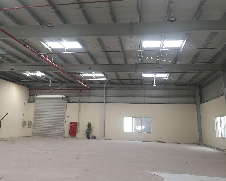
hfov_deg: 54.1
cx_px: 99
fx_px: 221
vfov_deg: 44.5
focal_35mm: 33
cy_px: 83
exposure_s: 1/33
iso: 40
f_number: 2.2
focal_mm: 4.15
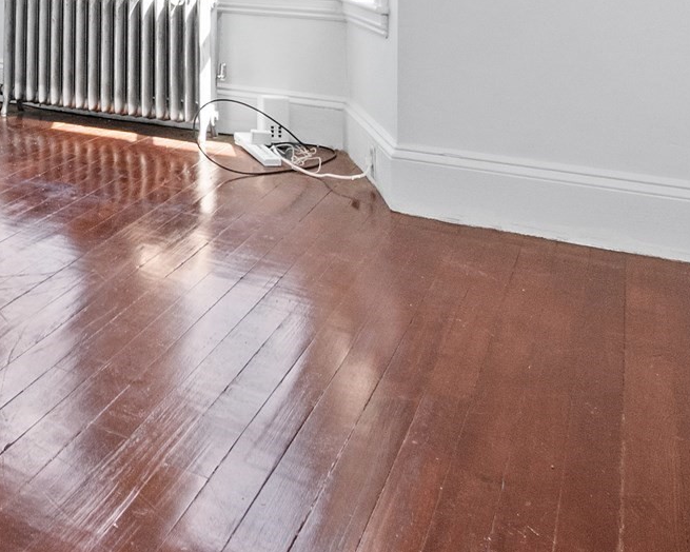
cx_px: -190
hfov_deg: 32.5
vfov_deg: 29.9
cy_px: -88
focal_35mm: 44
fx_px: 899
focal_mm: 10
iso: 400
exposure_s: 1/80
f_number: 6.3
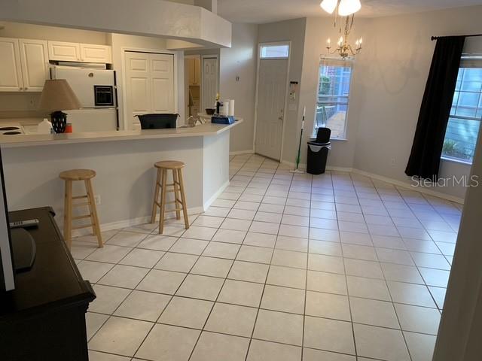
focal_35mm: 26
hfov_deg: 67.3
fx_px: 362
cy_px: 180
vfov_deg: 53.1
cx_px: 241
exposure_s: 1/60
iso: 80
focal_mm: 4.25
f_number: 1.8
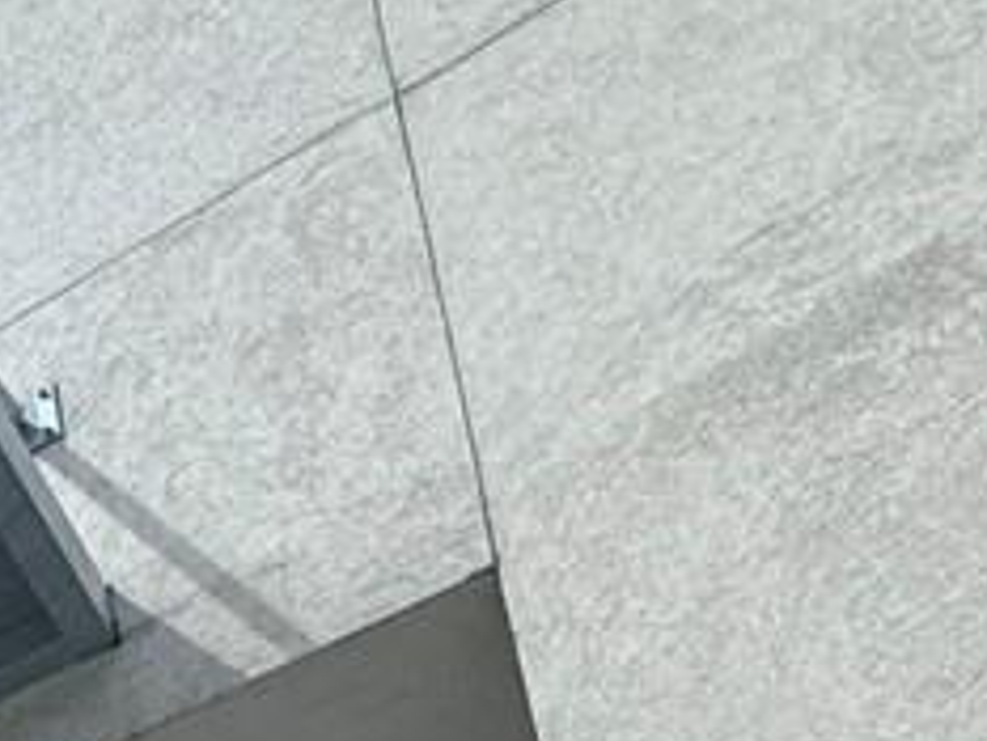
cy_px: 1918
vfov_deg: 11.8
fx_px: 2739
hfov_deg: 15.3
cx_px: -1123
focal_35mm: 96
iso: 50
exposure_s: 1/1420
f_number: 2.2
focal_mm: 2.22
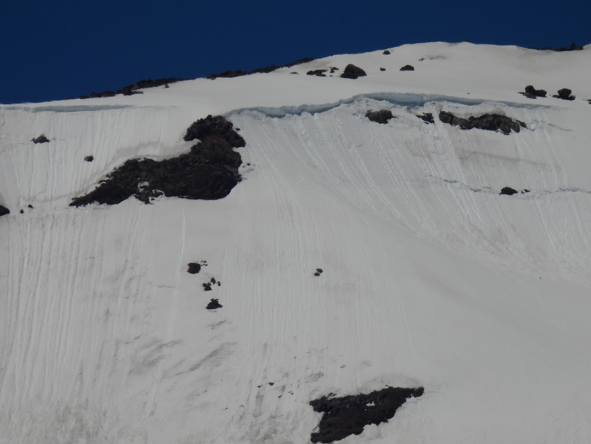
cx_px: 286
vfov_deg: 1.3
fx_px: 20012
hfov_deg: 1.7
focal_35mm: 1172
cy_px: 221
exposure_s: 1/2000
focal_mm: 196
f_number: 8
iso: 100
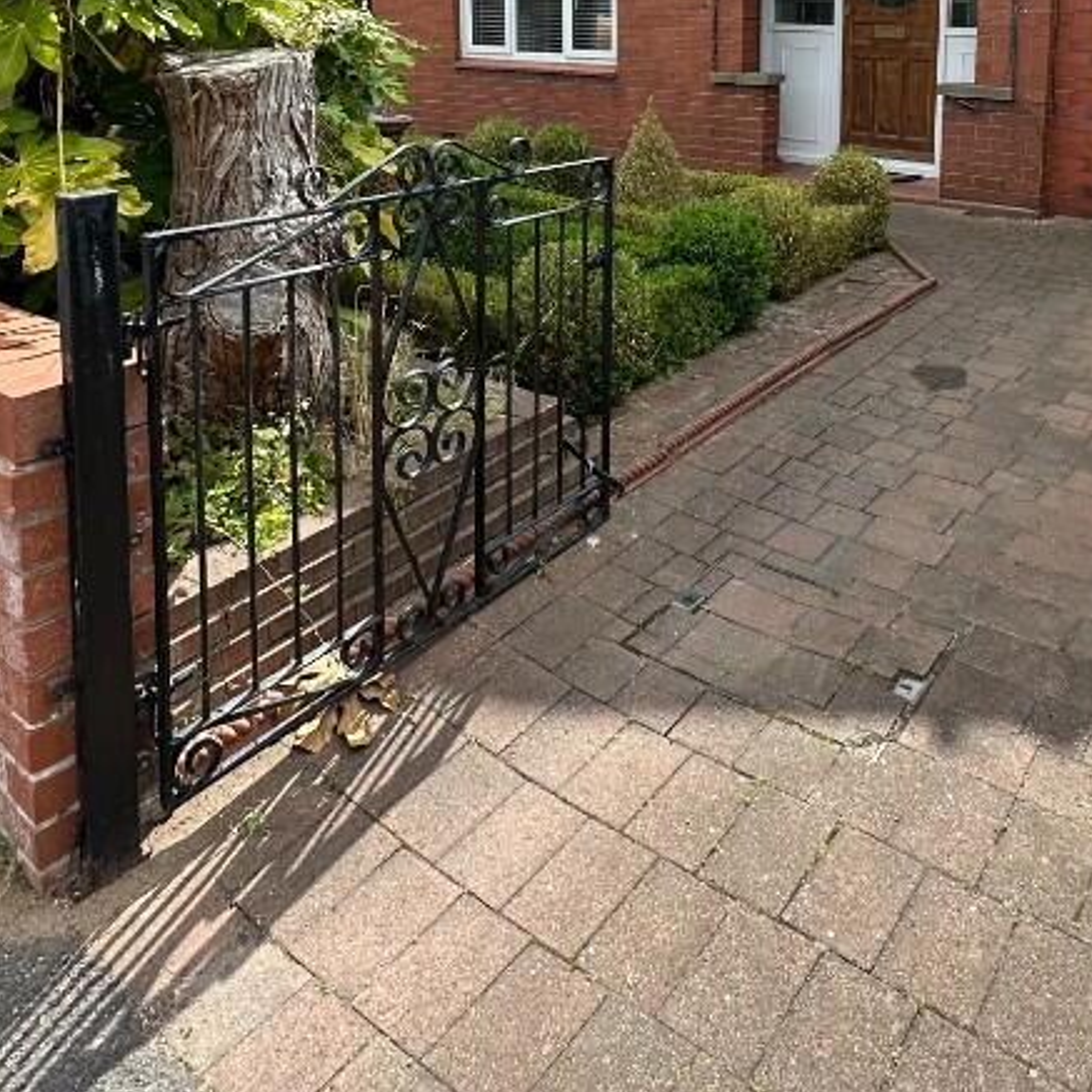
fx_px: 1035
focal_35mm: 29
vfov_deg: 50.2
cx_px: 675
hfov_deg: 55.1
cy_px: 135
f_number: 2.2
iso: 40
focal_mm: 2.22
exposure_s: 1/502
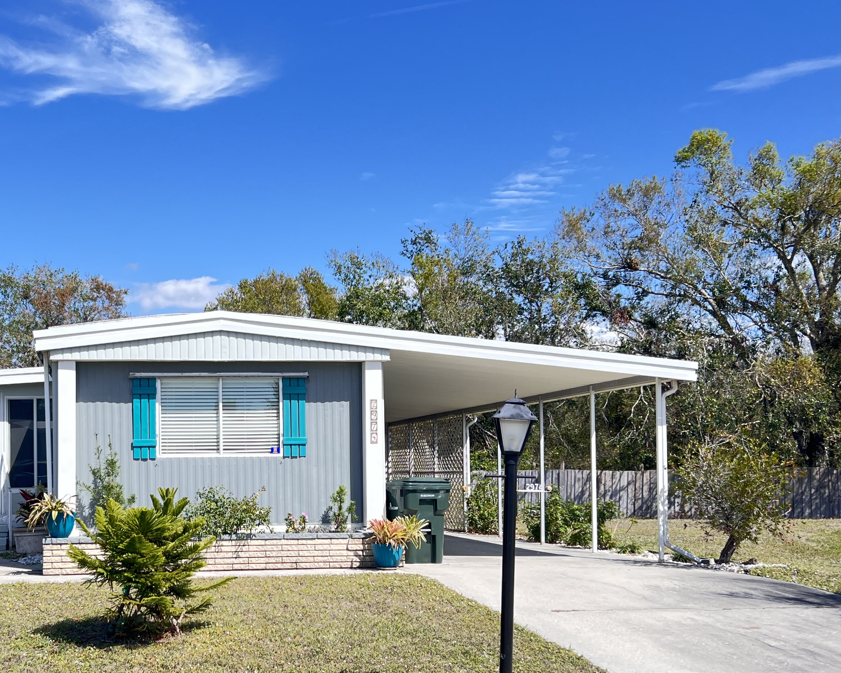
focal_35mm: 44
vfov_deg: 33.9
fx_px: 1095
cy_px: 429
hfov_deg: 41.1
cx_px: 236
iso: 50
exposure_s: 1/1488
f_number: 1.5
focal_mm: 5.7
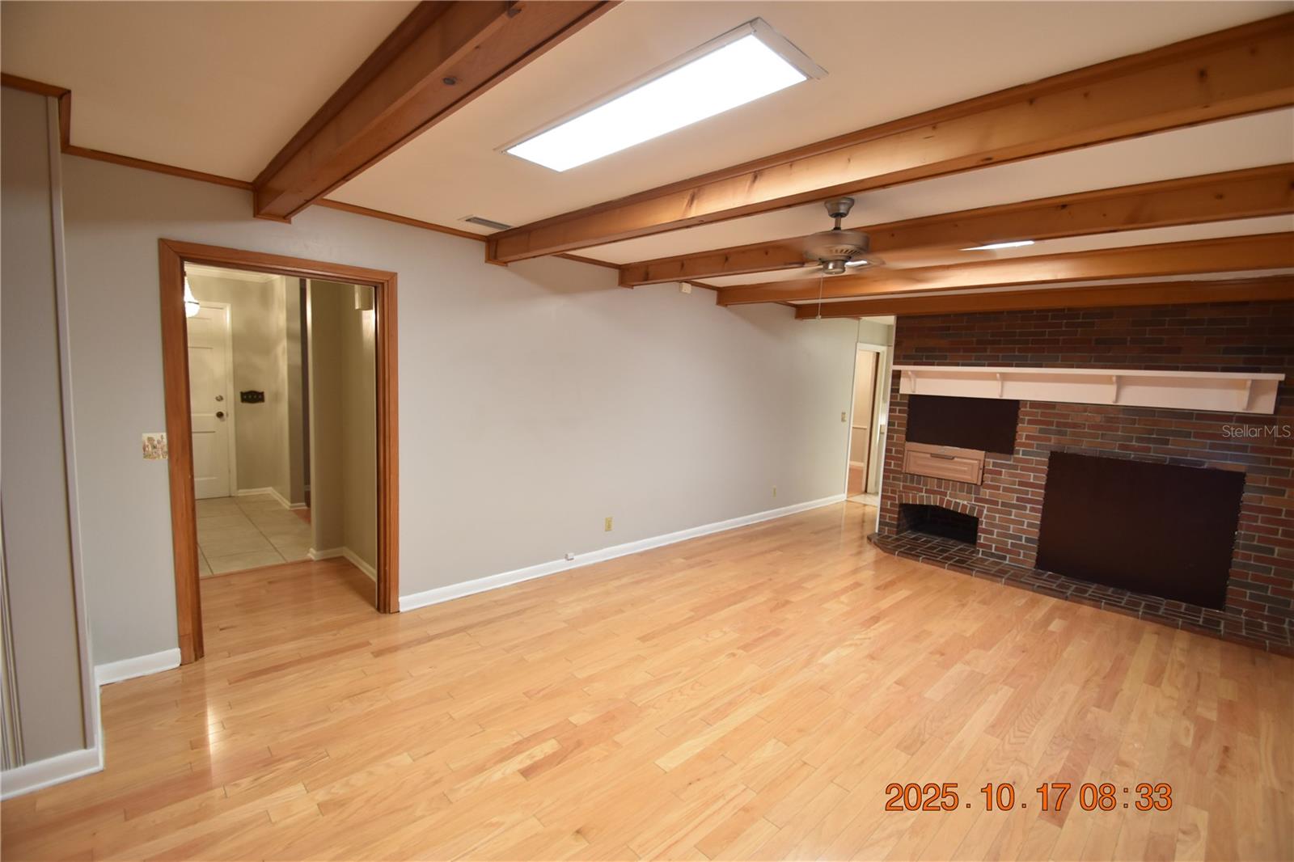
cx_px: 647
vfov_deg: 77.3
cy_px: 431
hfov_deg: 100.4
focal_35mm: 15
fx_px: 539
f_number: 3.5
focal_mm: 10
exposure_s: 1/30
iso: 800
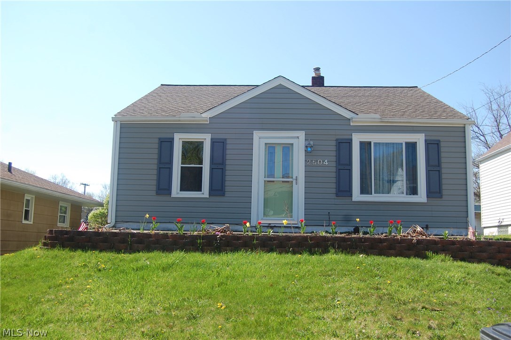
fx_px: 489
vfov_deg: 38.3
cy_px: 170
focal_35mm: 34
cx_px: 256
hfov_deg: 55.2
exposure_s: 1/500
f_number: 5.6
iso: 200
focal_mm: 23
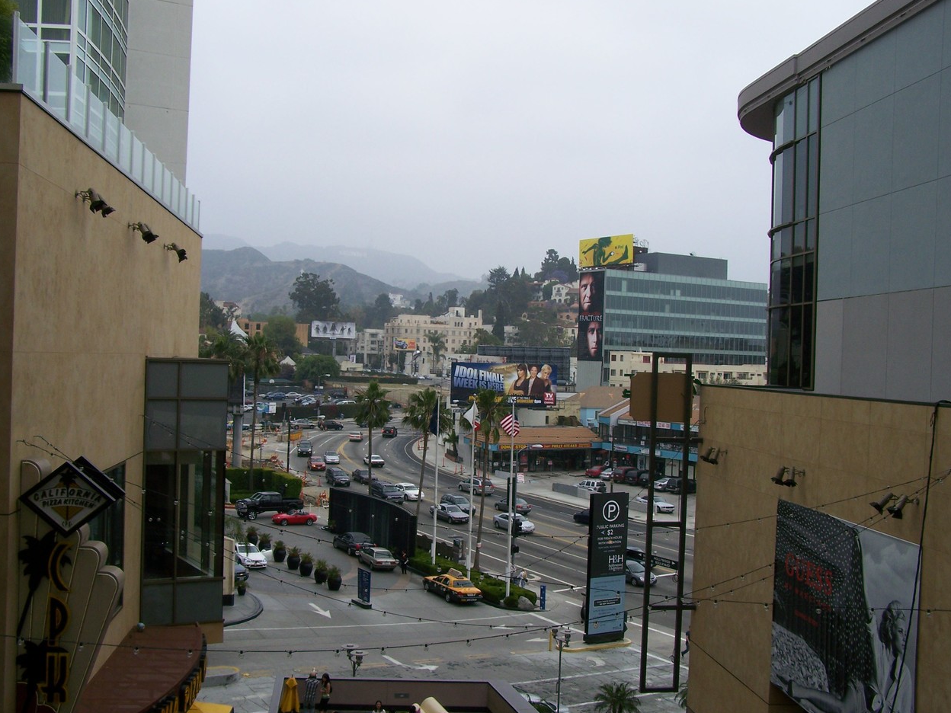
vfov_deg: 36.8
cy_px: 361
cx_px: 479
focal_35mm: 39
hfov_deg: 47.9
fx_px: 1071
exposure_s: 1/640
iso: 80
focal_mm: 6.3
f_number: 5.6
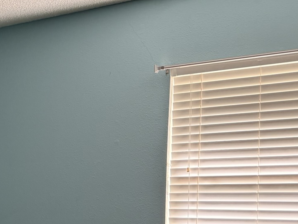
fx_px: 585
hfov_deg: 26.7
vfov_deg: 21.0
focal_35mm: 68
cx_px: -13
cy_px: 219
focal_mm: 6.76
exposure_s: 1/60
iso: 320
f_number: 1.78
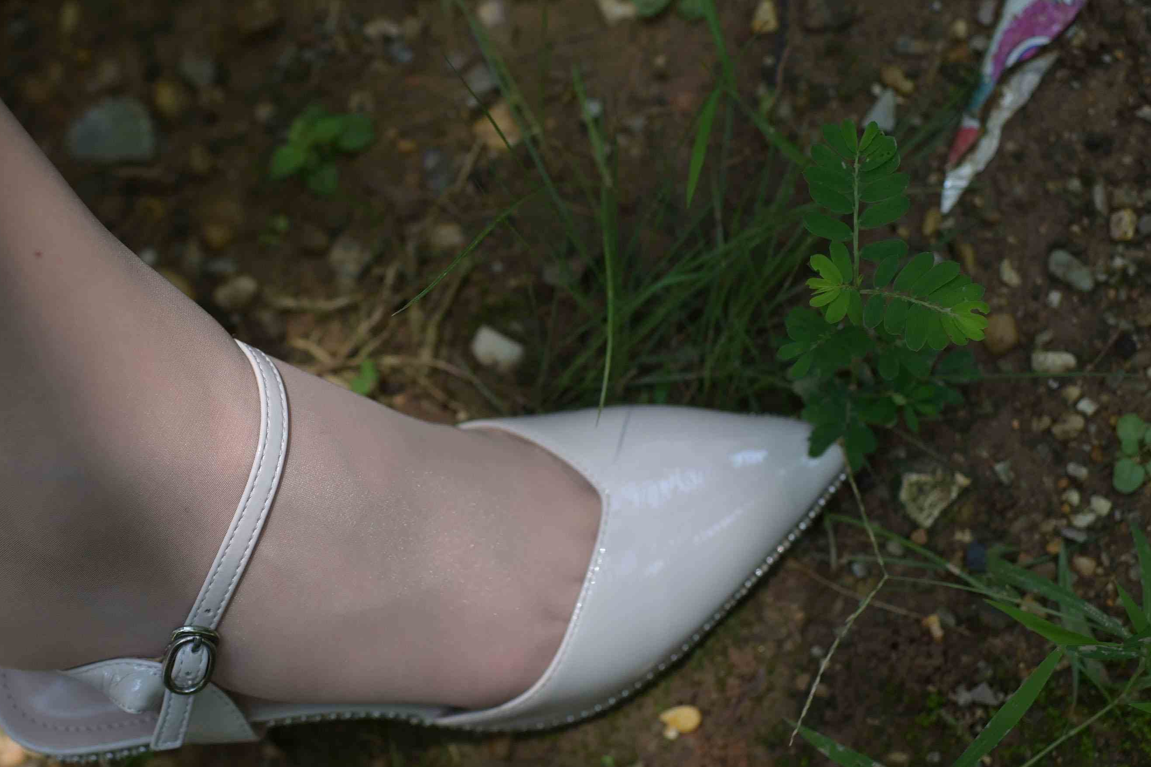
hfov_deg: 32.7
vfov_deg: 22.3
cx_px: 431
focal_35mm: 61
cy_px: 361
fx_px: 1950
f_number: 3.5
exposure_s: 1/1250
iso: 220
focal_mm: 35
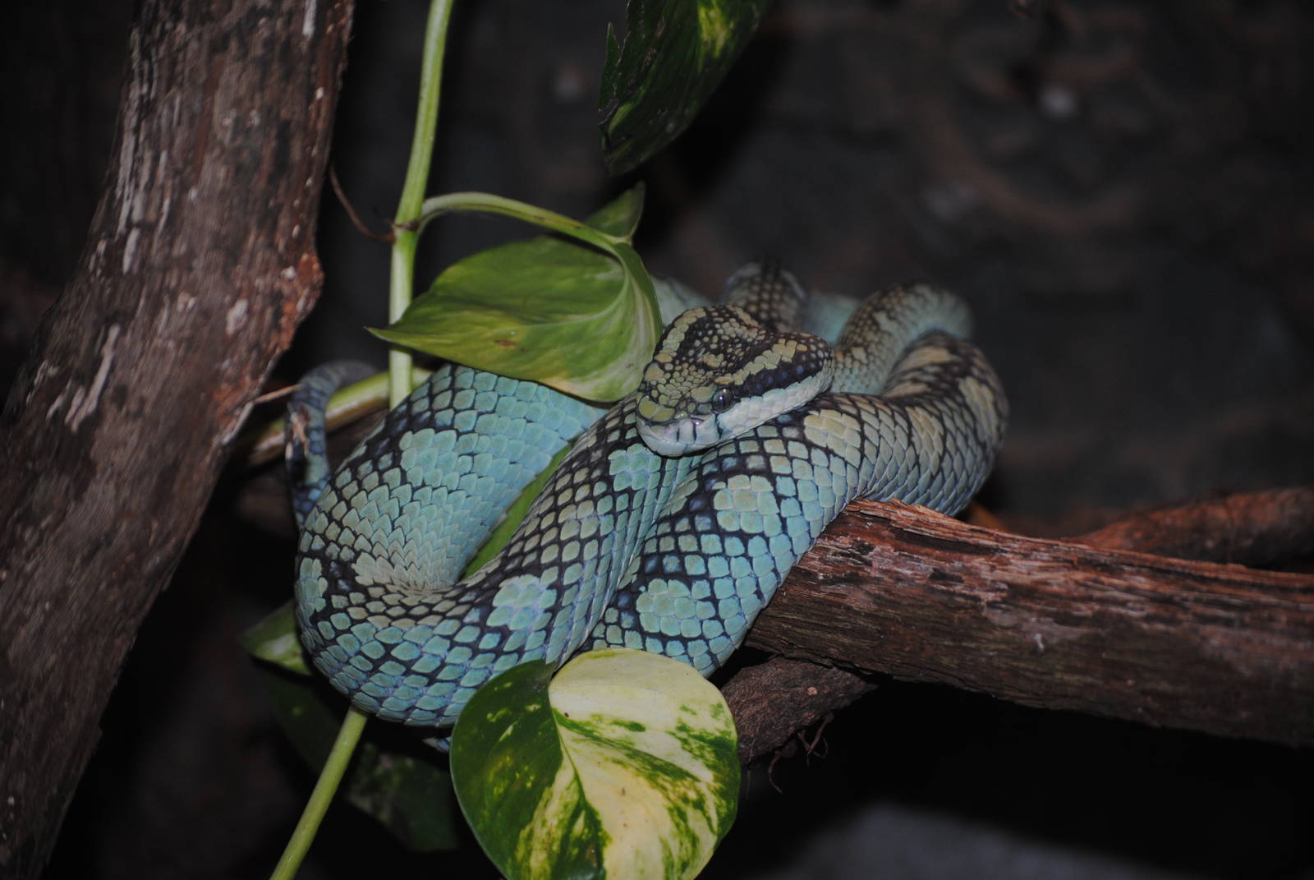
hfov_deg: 18.9
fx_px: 3947
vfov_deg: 12.7
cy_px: 440
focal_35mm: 108
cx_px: 657
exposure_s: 1/60
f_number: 4.2
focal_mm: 72
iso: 200
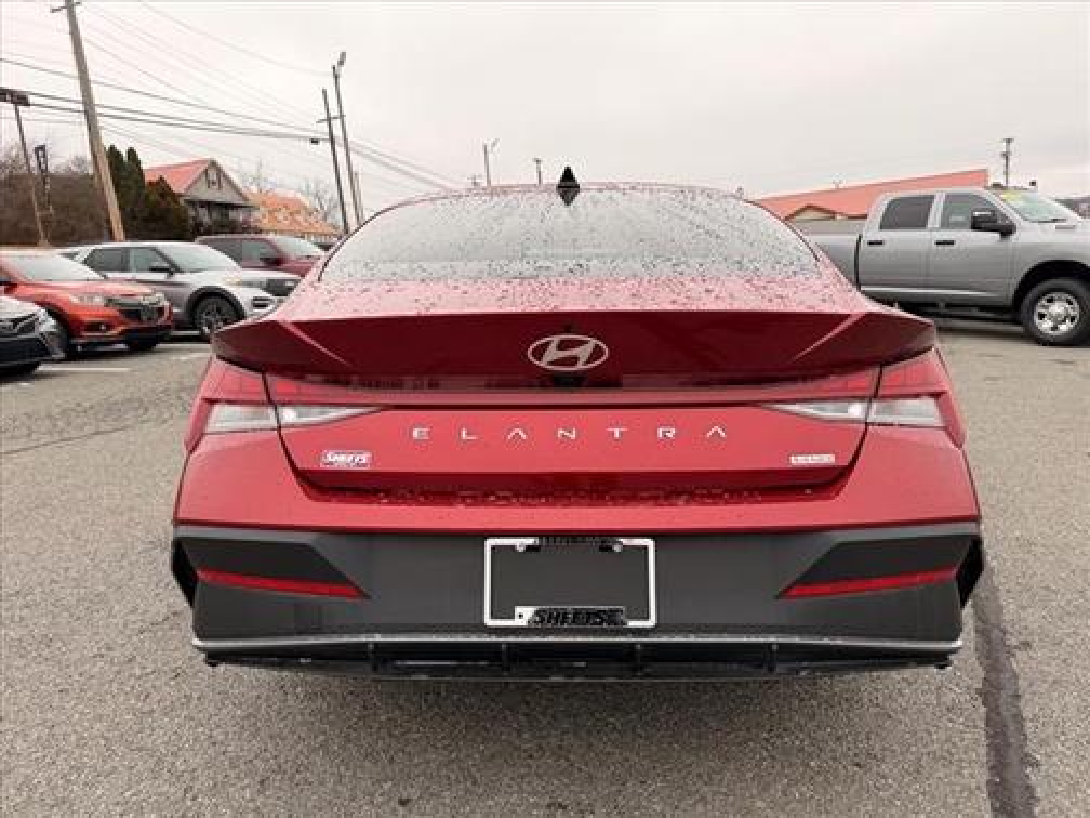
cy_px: 409
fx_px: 756
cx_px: 545
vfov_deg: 56.8
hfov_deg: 71.6
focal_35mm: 24
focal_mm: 6.76
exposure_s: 1/813
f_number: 1.78
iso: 80
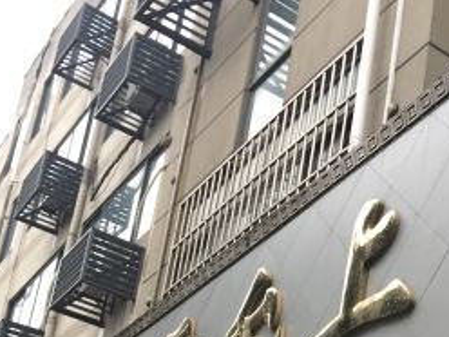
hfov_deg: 22.5
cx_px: 498
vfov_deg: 16.7
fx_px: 1064
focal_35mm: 82
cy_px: 474
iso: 160
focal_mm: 4.15
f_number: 2.2
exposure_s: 1/33
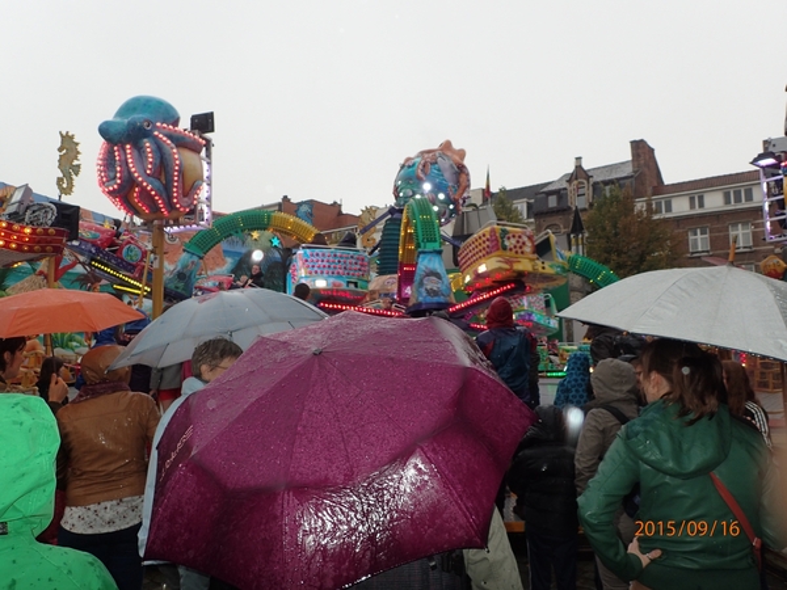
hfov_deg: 69.4
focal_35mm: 25
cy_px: 295
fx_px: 568
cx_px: 394
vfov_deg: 54.9
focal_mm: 4.5
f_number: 2.8
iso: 100
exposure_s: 1/160
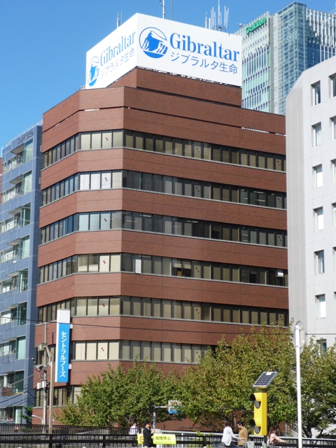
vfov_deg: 26.0
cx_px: 168
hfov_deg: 19.6
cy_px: 224
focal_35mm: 75
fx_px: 971
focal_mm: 12.3
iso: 100
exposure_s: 1/500
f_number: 4.1
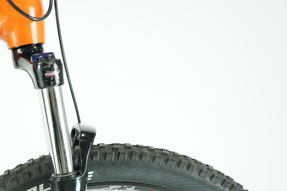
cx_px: 44
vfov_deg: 26.2
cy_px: 142
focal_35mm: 51
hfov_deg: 37.0
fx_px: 407
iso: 2000
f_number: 4.5
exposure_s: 1/200
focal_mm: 30
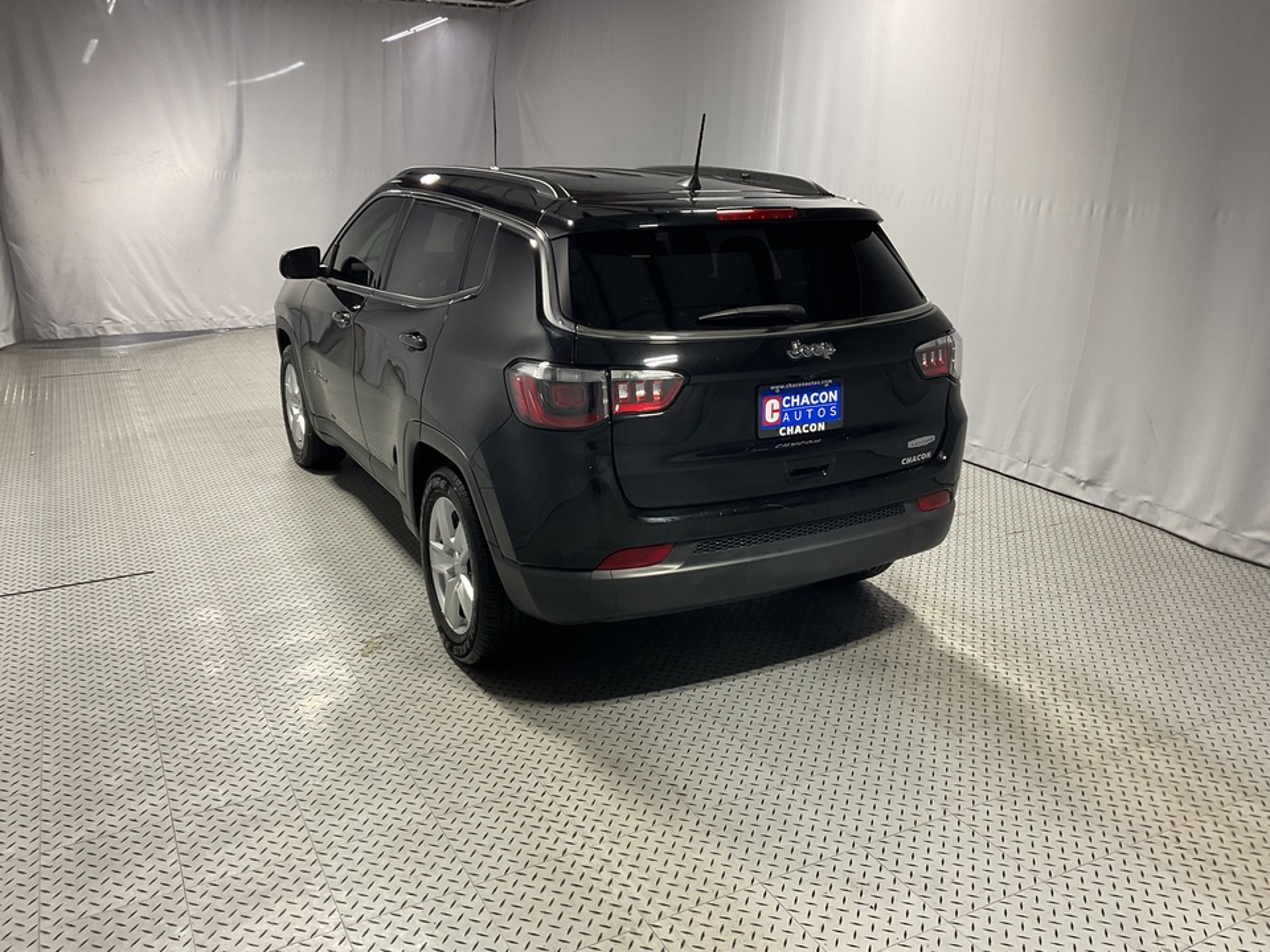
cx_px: 635
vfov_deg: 48.2
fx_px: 1064
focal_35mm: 29
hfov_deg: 61.7
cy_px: 476
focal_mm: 3
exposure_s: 1/60
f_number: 1.8
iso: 40
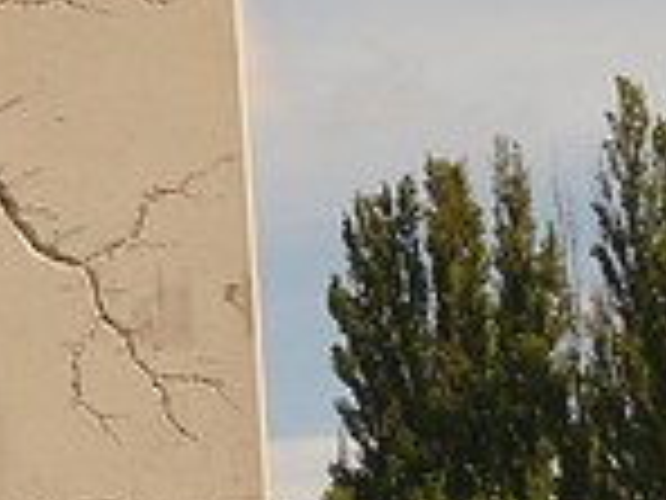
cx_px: -621
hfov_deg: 9.3
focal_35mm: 200
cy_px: 108
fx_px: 3848
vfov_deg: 7.4
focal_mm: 7.9
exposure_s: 1/500
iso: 100
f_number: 7.1
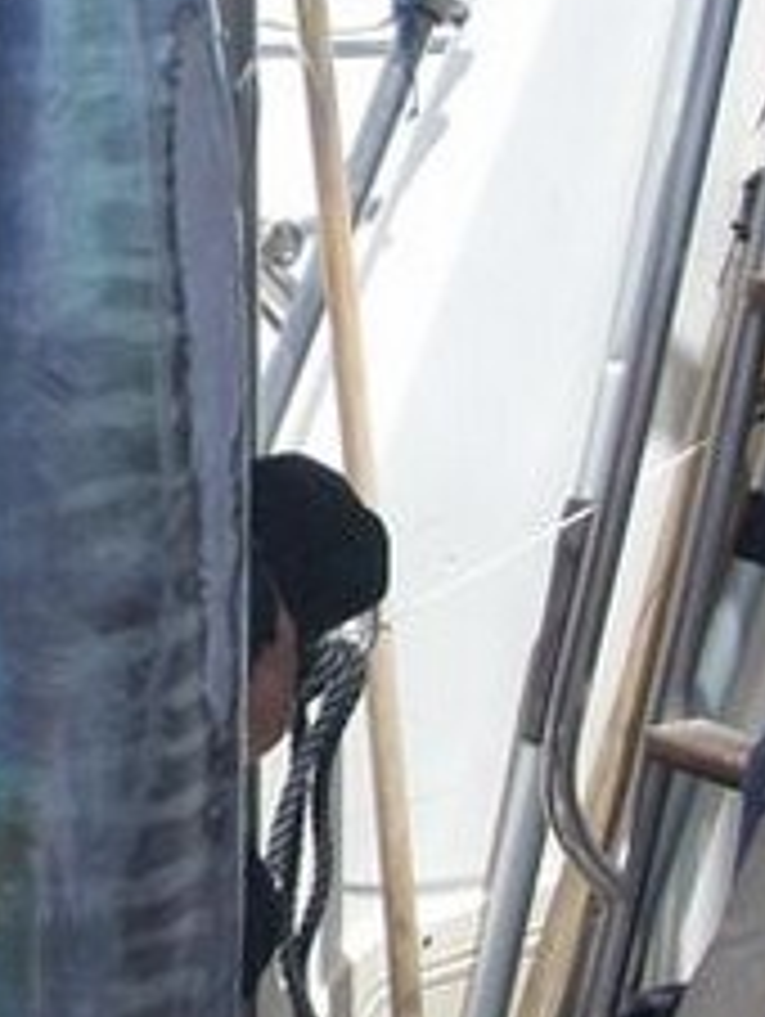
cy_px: 338
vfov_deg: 19.0
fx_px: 3029
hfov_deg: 14.0
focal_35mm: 103
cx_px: -144
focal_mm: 6.2
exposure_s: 1/177
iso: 64
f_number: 5.6
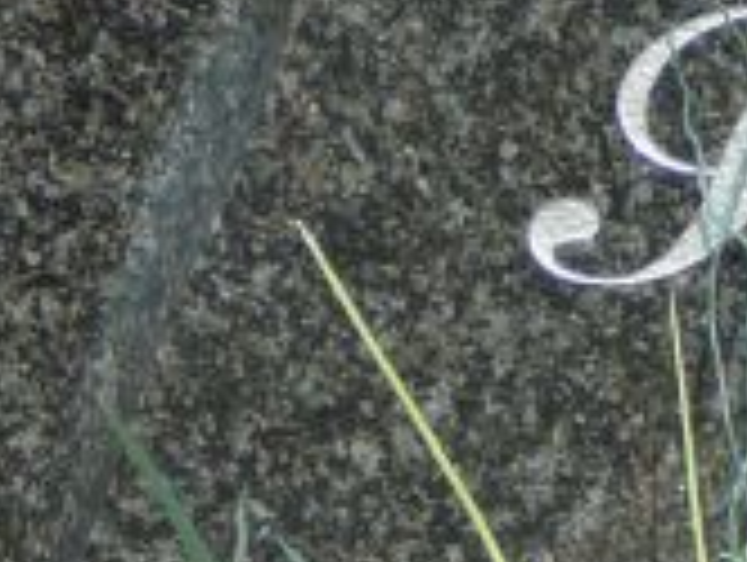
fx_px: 7910
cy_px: 450
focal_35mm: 366
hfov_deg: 5.3
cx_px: 1260
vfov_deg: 4.1
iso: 80
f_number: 3.9
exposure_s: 1/500
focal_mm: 14.1
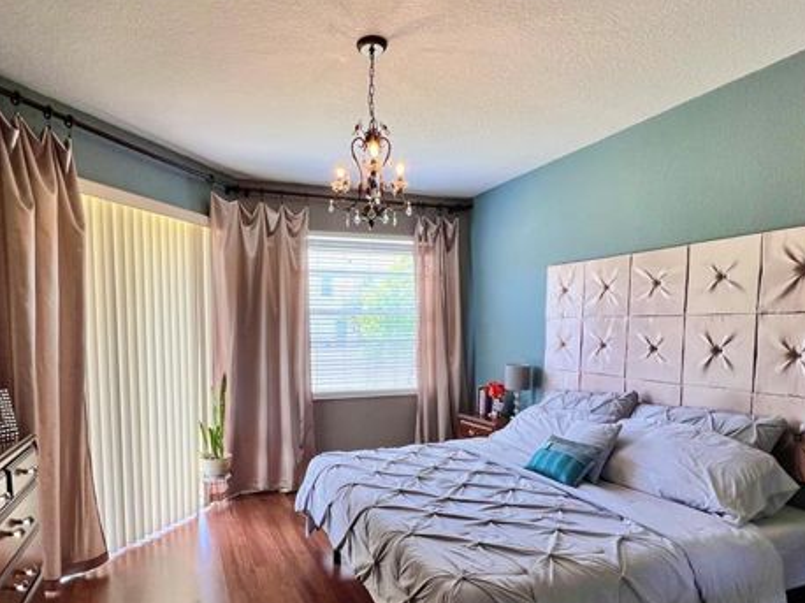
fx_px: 465
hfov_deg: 81.4
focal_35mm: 20
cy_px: 364
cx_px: 352
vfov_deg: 65.3
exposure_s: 1/120
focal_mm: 1.57
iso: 64
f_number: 1.8
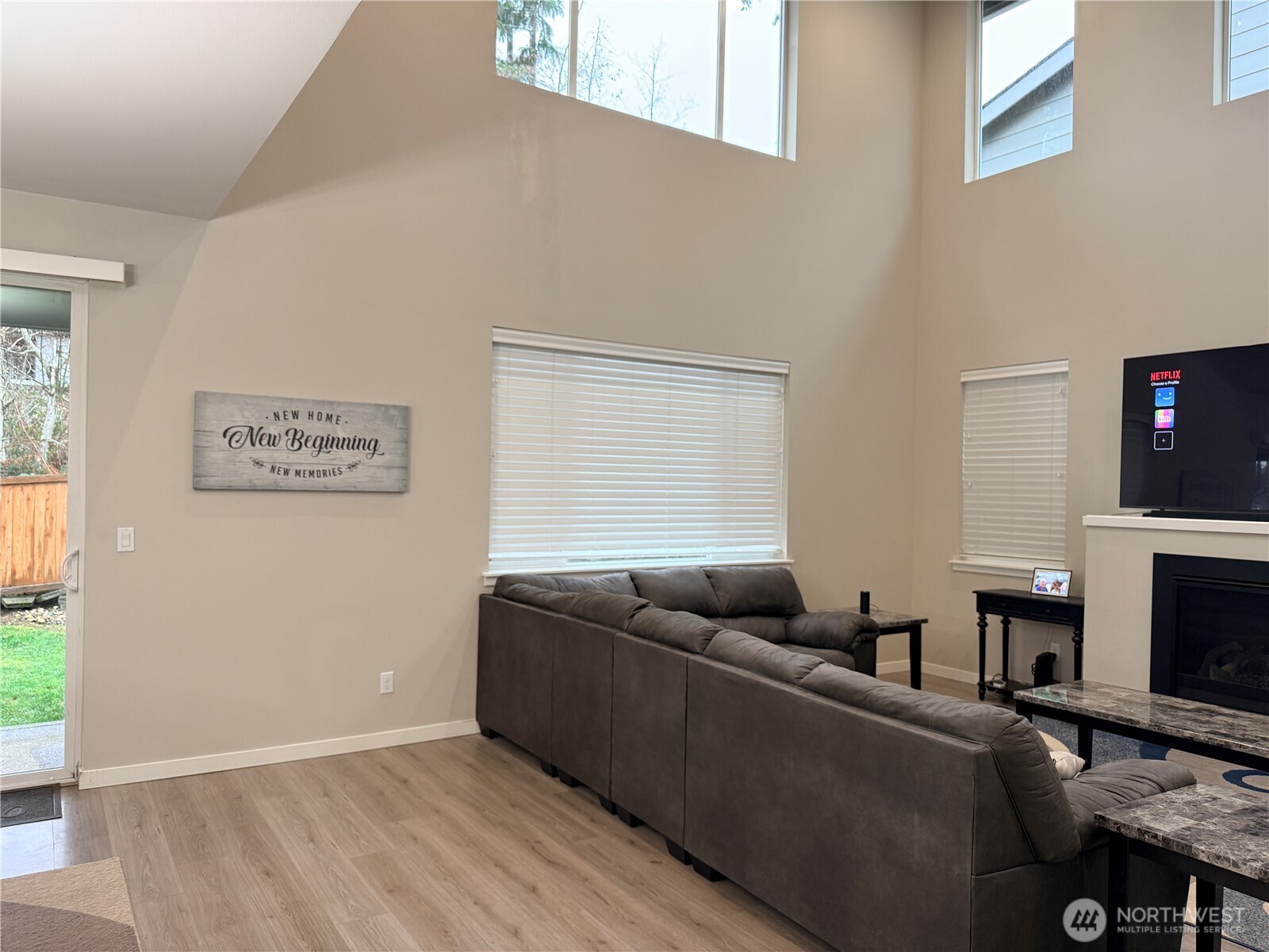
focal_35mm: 24
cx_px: 634
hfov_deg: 71.6
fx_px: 880
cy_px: 476
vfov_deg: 56.8
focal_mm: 6.76
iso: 160
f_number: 1.78
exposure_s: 1/60
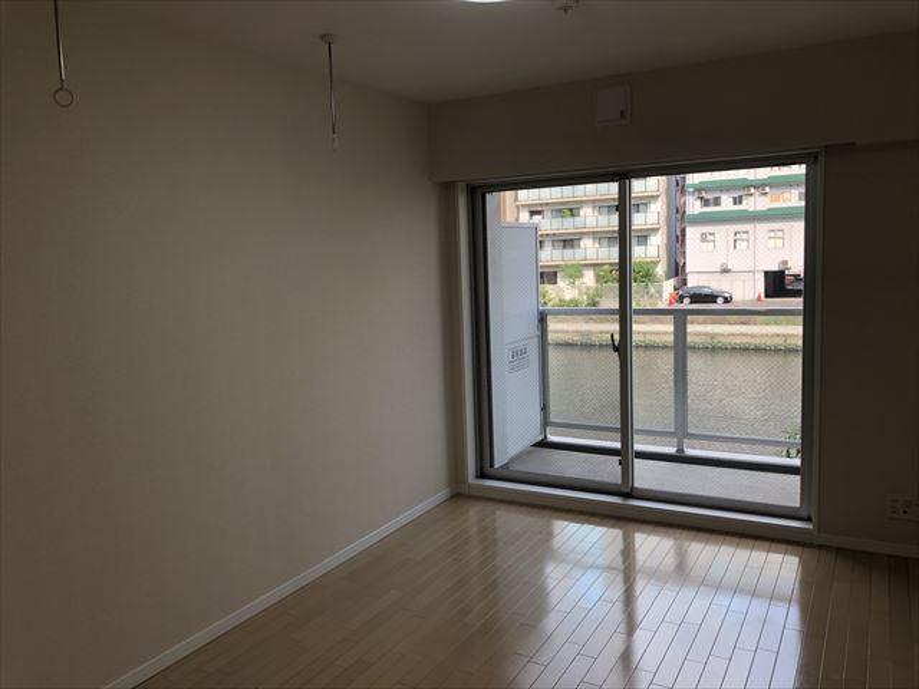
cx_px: 460
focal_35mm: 28
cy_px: 344
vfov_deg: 49.7
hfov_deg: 63.4
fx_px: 743
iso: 20
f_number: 1.8
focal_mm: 3.99
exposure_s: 1/180
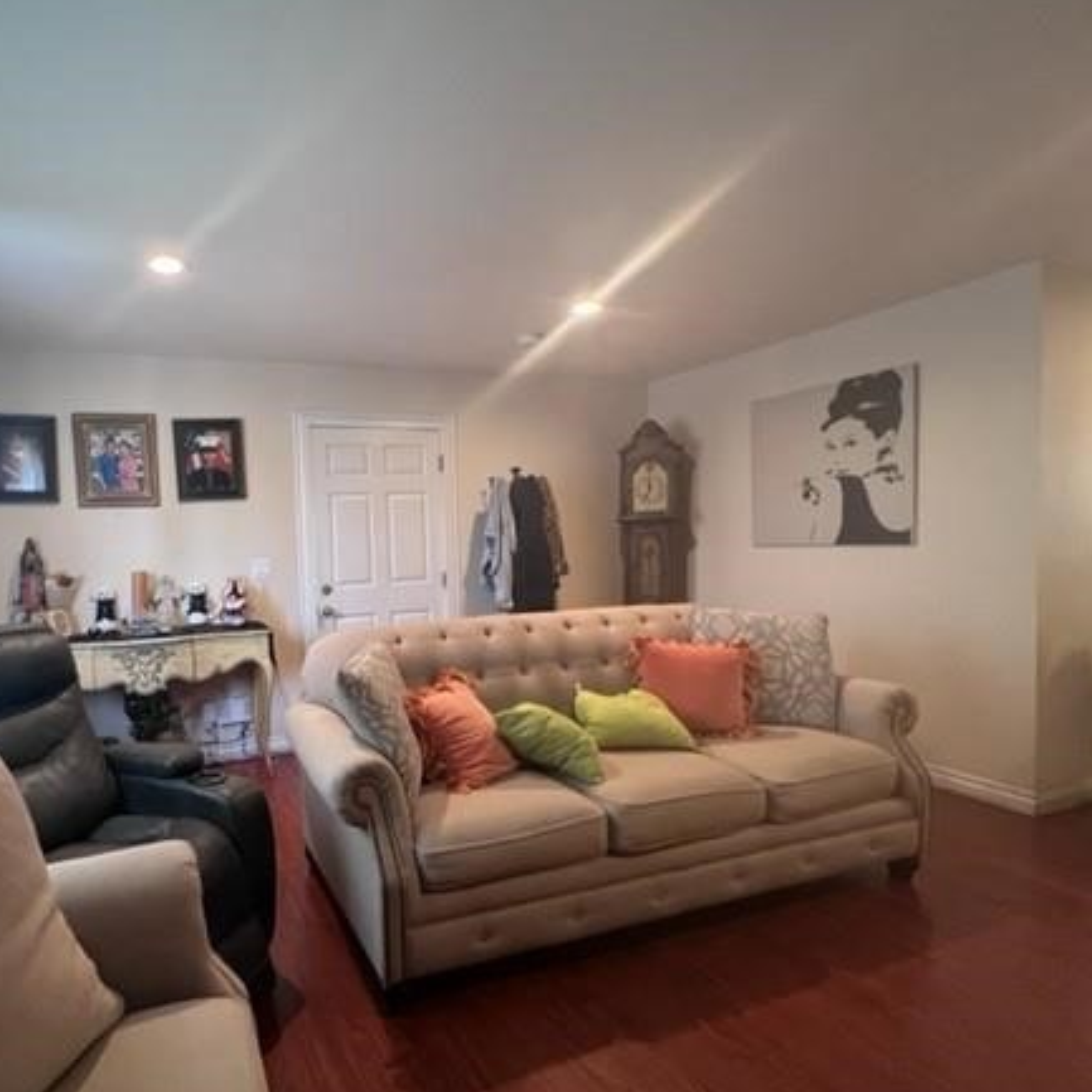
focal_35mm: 17
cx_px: 346
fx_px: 607
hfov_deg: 80.6
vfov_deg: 83.9
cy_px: 575
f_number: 1.8
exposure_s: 1/60
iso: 320
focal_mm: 1.57
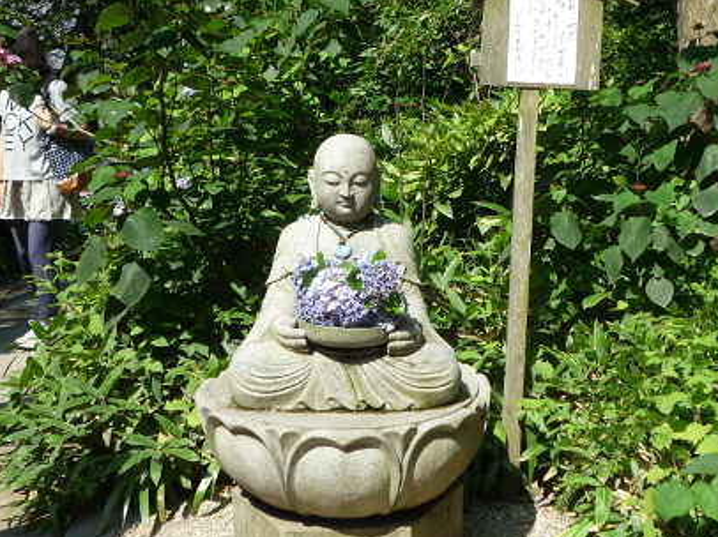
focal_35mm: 50
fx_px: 1036
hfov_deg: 37.9
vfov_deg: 29.1
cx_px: 456
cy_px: 256
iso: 100
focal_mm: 5.8
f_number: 4
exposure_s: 1/500
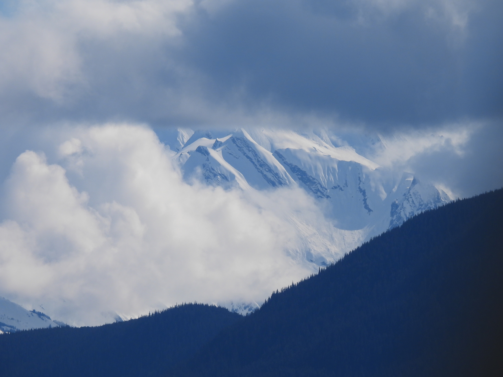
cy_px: 188
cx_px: 252
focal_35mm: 700
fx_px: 10172
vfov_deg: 2.1
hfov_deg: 2.8
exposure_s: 1/1600
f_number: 5.6
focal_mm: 125
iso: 100
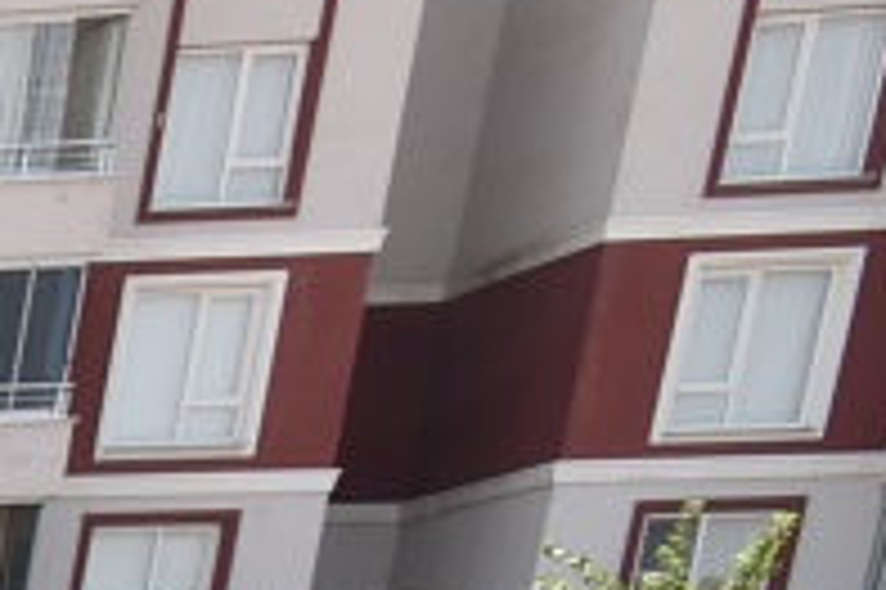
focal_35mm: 122
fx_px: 3000
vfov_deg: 8.9
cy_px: 1826
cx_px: -2424
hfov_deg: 8.9
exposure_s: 1/125
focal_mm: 16
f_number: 9
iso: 125
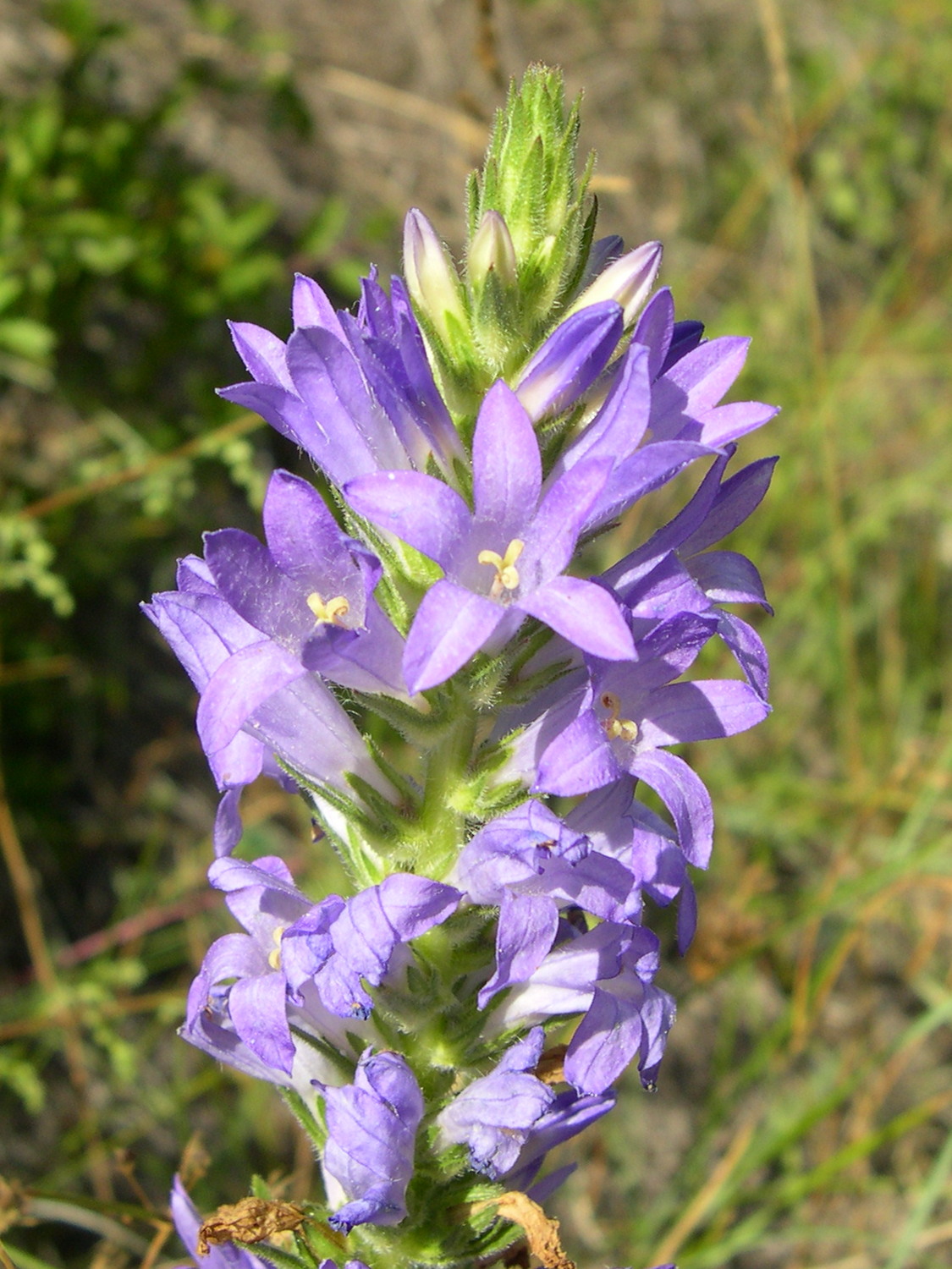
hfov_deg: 37.7
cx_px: 476
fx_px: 1393
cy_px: 634
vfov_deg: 49.0
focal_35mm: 38
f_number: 7.6
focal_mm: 8
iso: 100
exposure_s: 1/146
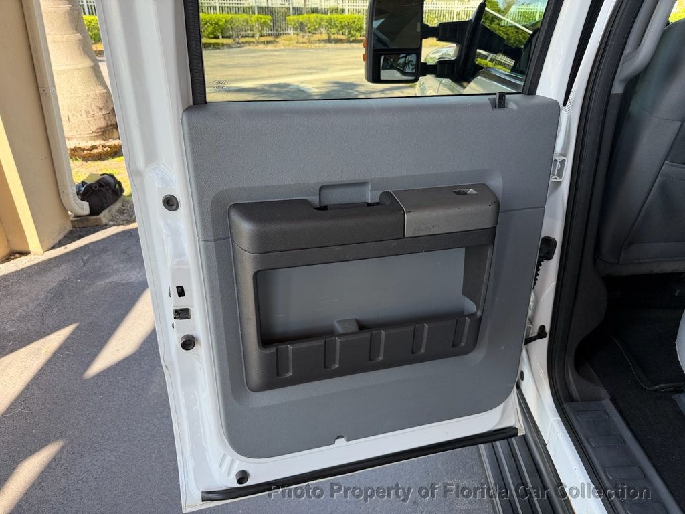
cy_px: 257
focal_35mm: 24
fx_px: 475
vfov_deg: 56.8
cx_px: 342
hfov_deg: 71.6
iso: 80
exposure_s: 1/246
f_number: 1.78
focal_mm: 6.76
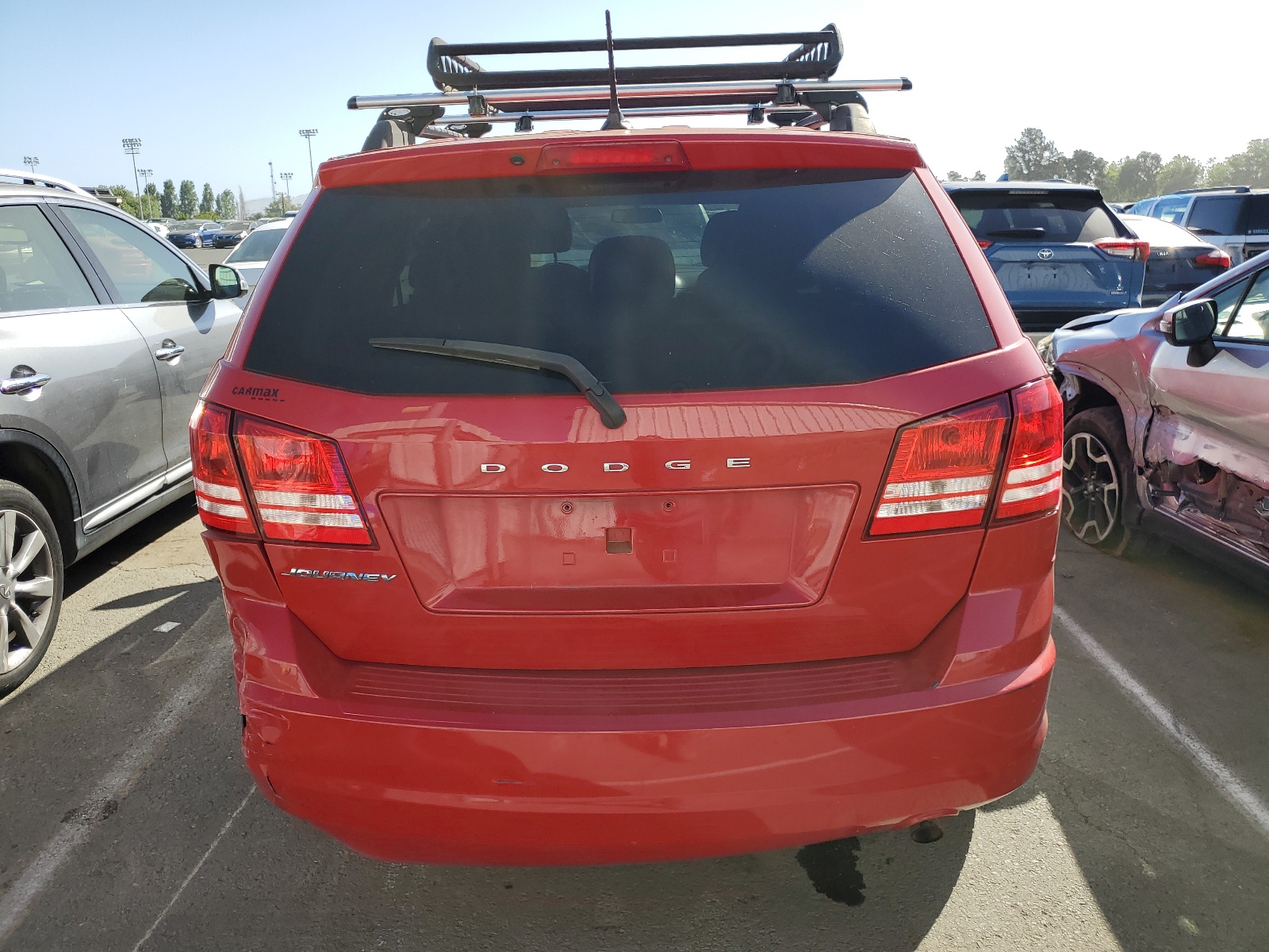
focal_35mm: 26
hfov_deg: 67.3
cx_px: 634
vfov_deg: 53.1
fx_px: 953
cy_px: 476
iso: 50
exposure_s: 1/2000
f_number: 1.5
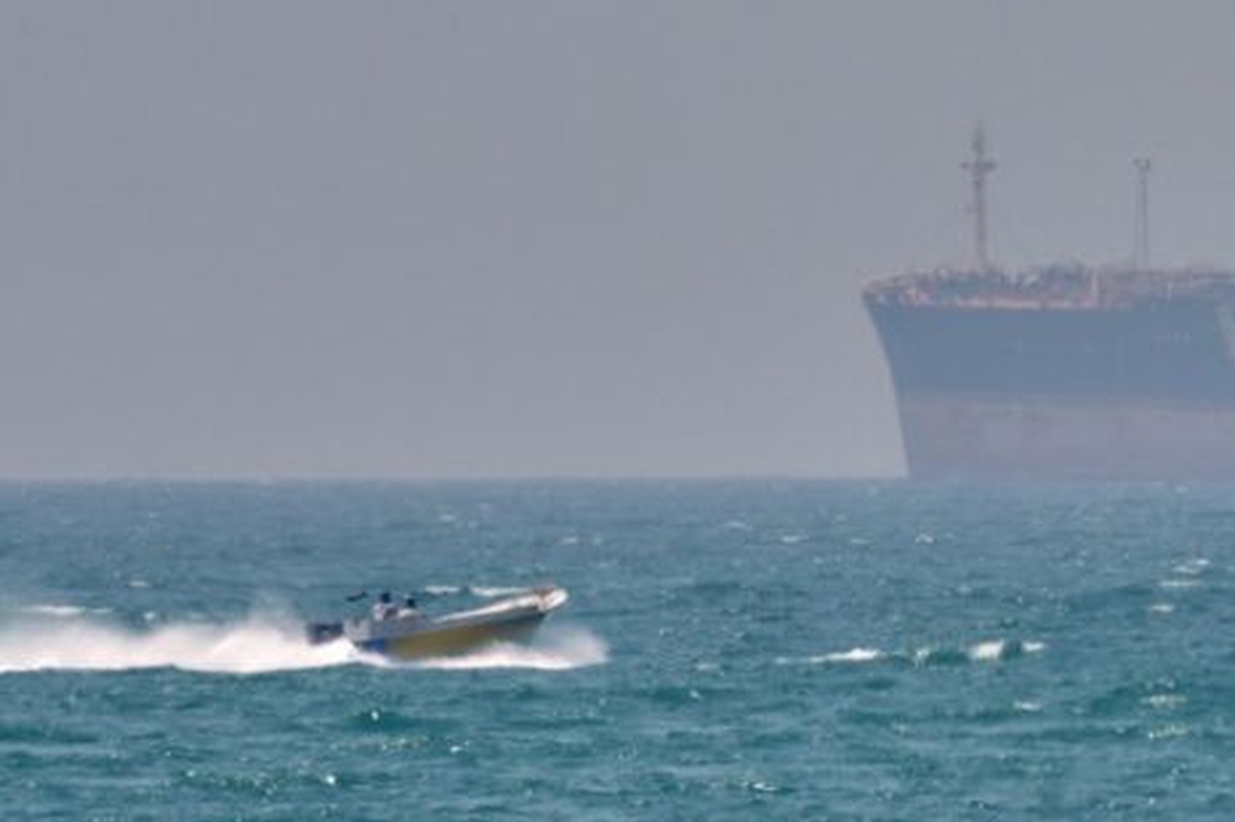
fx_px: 51094
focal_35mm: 1490
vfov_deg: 0.9
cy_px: 460
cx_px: 979
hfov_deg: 1.4
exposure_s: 1/500
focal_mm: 600
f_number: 11
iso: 200
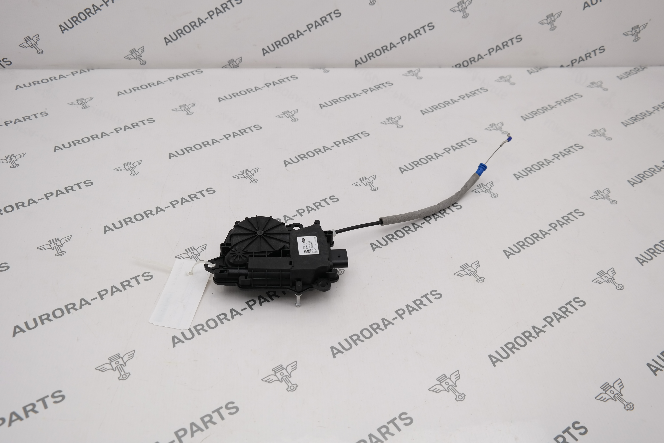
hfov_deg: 57.2
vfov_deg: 40.0
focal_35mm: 33
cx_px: 332
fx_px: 609
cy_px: 222
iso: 100
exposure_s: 1/125
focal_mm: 22
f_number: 4.5
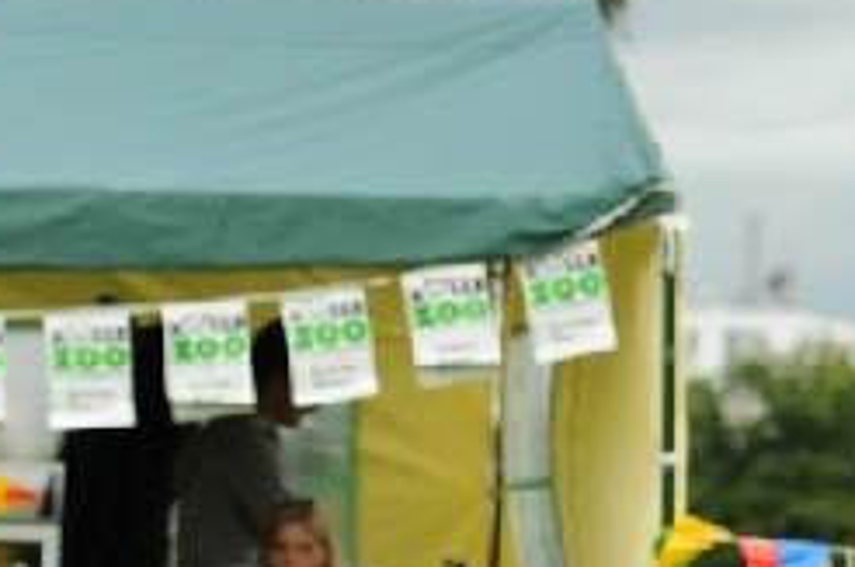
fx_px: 9932
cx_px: 1119
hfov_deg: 4.9
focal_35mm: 419
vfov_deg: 3.3
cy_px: 621
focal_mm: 86
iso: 800
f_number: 3.2
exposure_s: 1/2500
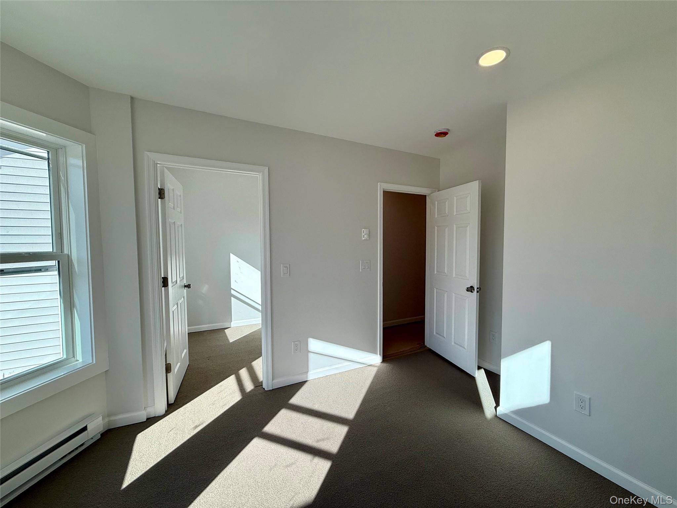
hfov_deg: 102.1
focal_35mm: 14
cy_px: 254
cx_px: 338
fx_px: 274
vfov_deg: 85.7
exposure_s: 1/619
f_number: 2.2
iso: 64
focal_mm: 2.22
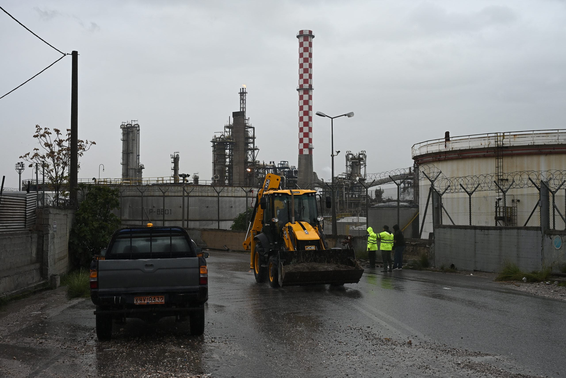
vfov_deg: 31.2
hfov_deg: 45.4
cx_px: 283
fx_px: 676
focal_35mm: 43
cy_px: 189
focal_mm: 43
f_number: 6.3
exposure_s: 1/500
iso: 450
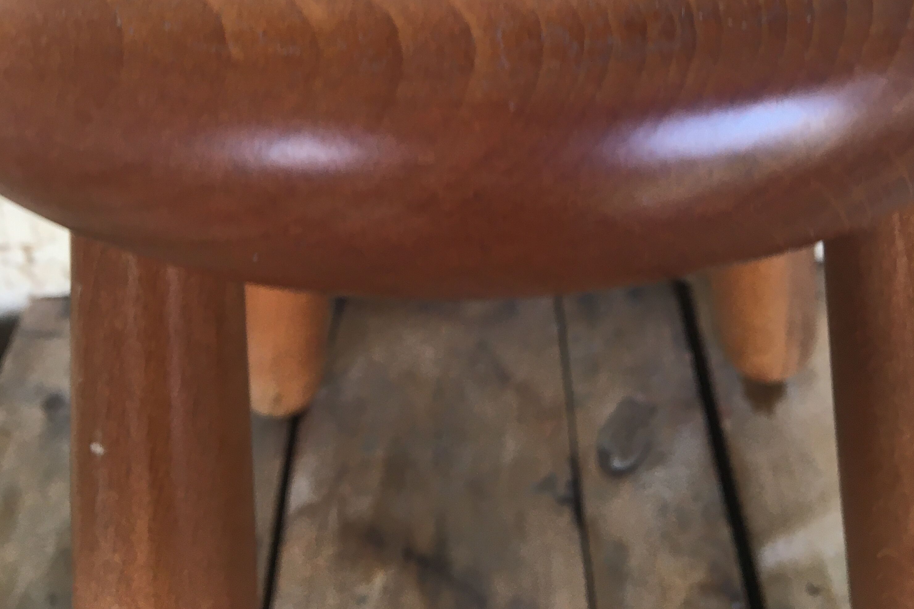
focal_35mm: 41
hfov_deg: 47.4
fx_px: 1041
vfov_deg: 30.5
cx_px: 461
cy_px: 14
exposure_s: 1/33
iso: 25
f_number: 2.2
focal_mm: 4.15
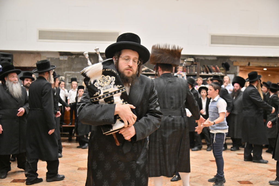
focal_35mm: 44
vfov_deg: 30.5
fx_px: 341
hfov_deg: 44.5
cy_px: 93
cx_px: 140
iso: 1250
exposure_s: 1/200
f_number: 4
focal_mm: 44
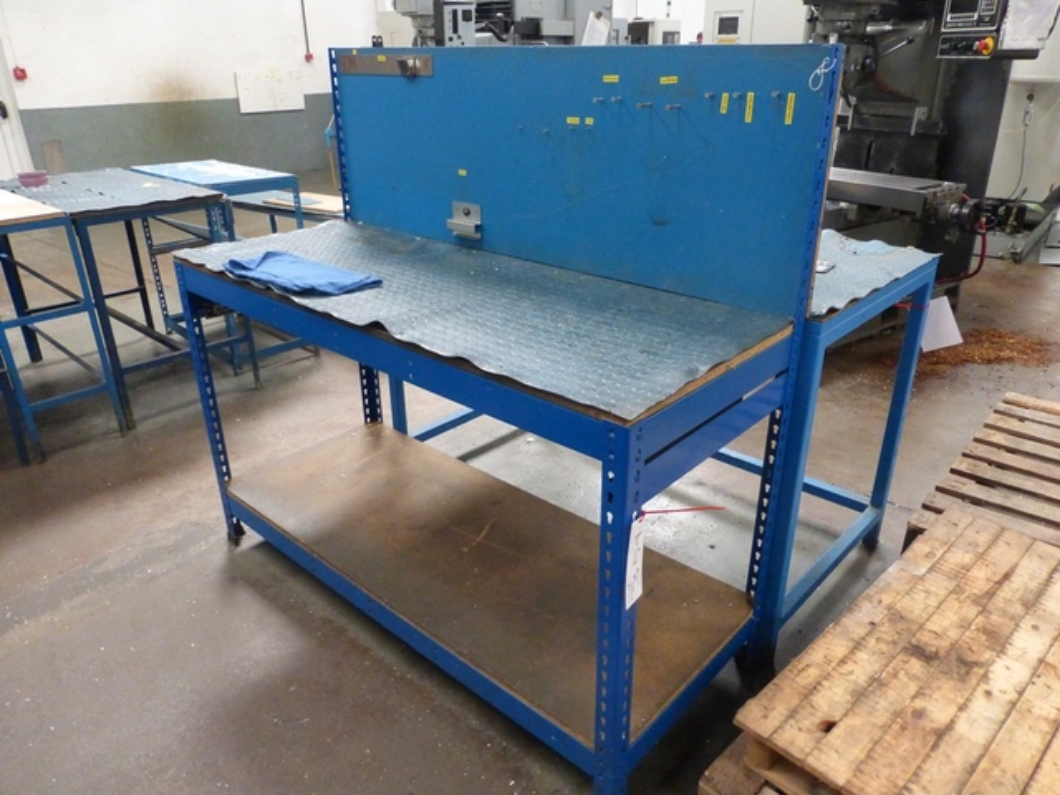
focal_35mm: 24
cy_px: 398
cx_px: 530
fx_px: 735
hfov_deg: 71.6
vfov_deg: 56.8
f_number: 3.3
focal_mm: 4.3
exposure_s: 1/60
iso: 800
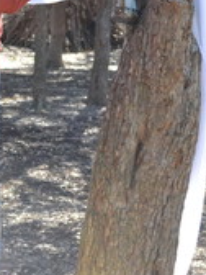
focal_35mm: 151
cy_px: 144
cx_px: -27
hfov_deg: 9.7
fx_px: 1198
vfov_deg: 13.1
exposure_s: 1/800
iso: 1600
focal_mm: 32
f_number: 5.6
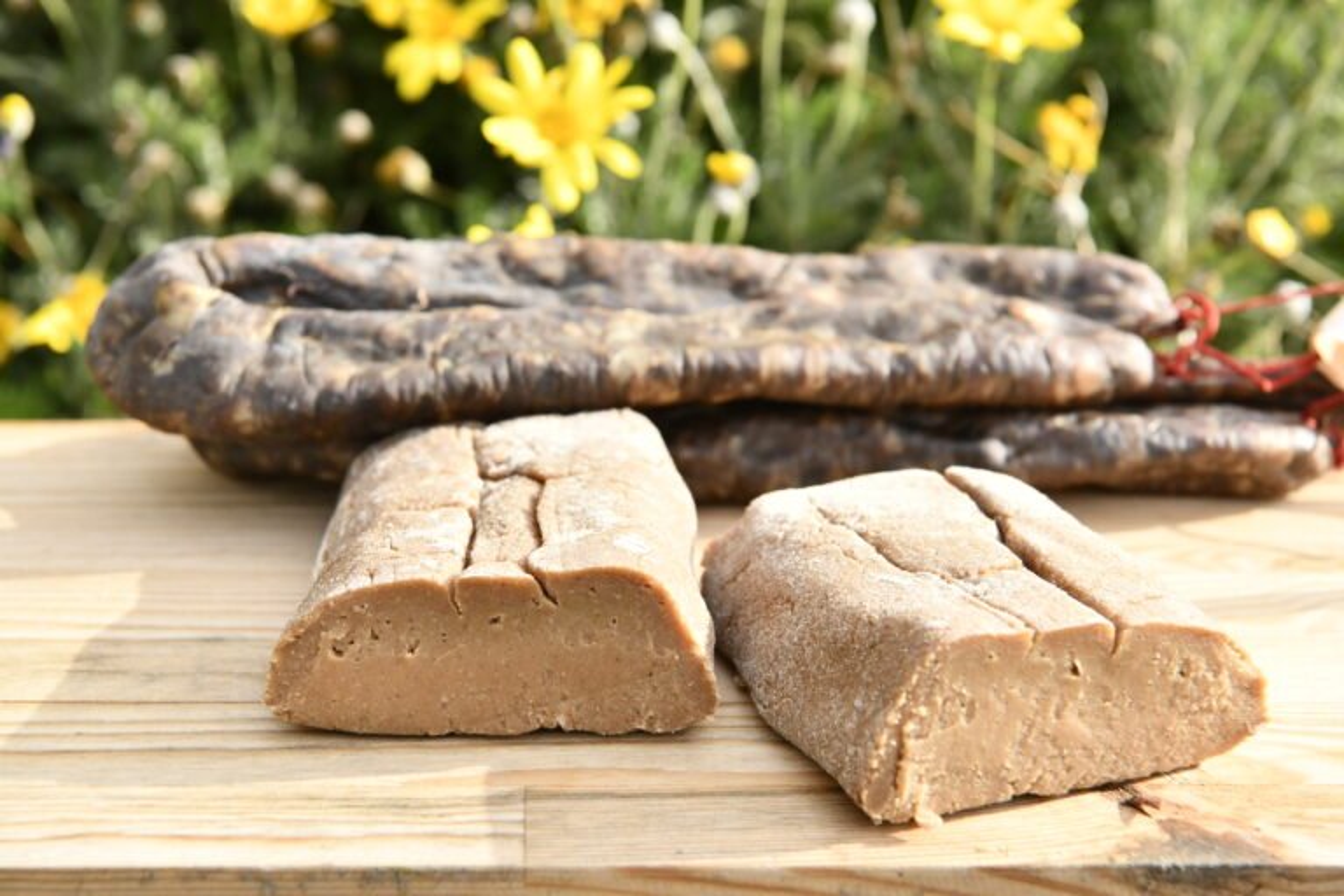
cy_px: 448
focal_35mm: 70
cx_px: 672
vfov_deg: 19.5
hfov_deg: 28.8
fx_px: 2613
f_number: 8
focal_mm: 70
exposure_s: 1/800
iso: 1000
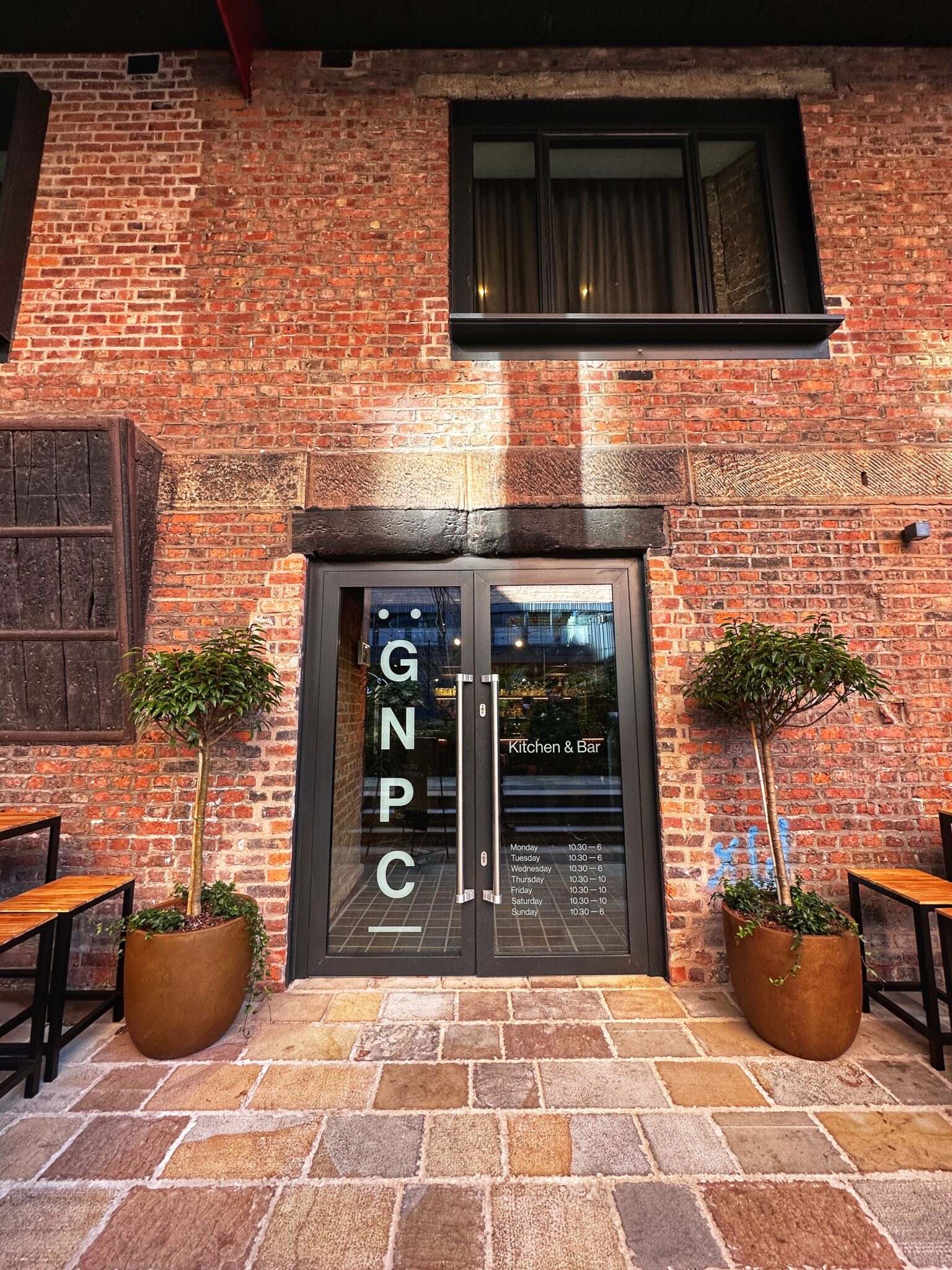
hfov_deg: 85.7
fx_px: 513
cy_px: 635
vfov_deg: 102.1
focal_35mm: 14
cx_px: 476
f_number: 2.2
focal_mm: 2.22
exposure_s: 1/99
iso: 125
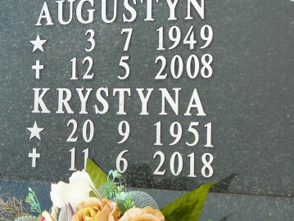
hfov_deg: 26.4
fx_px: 621
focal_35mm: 73
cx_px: 83
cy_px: 50
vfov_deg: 20.0
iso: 80
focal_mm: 6.1
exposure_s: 1/125
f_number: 3.1
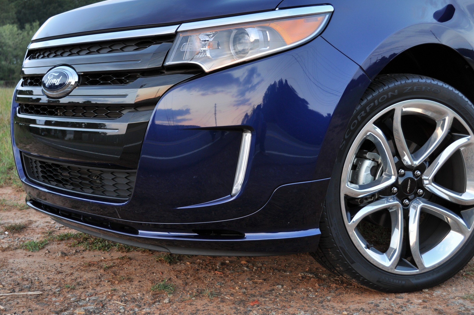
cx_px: 244
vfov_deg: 26.1
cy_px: 143
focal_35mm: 52
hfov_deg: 38.5
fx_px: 678
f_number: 4.5
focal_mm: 29
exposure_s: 1/60
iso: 200
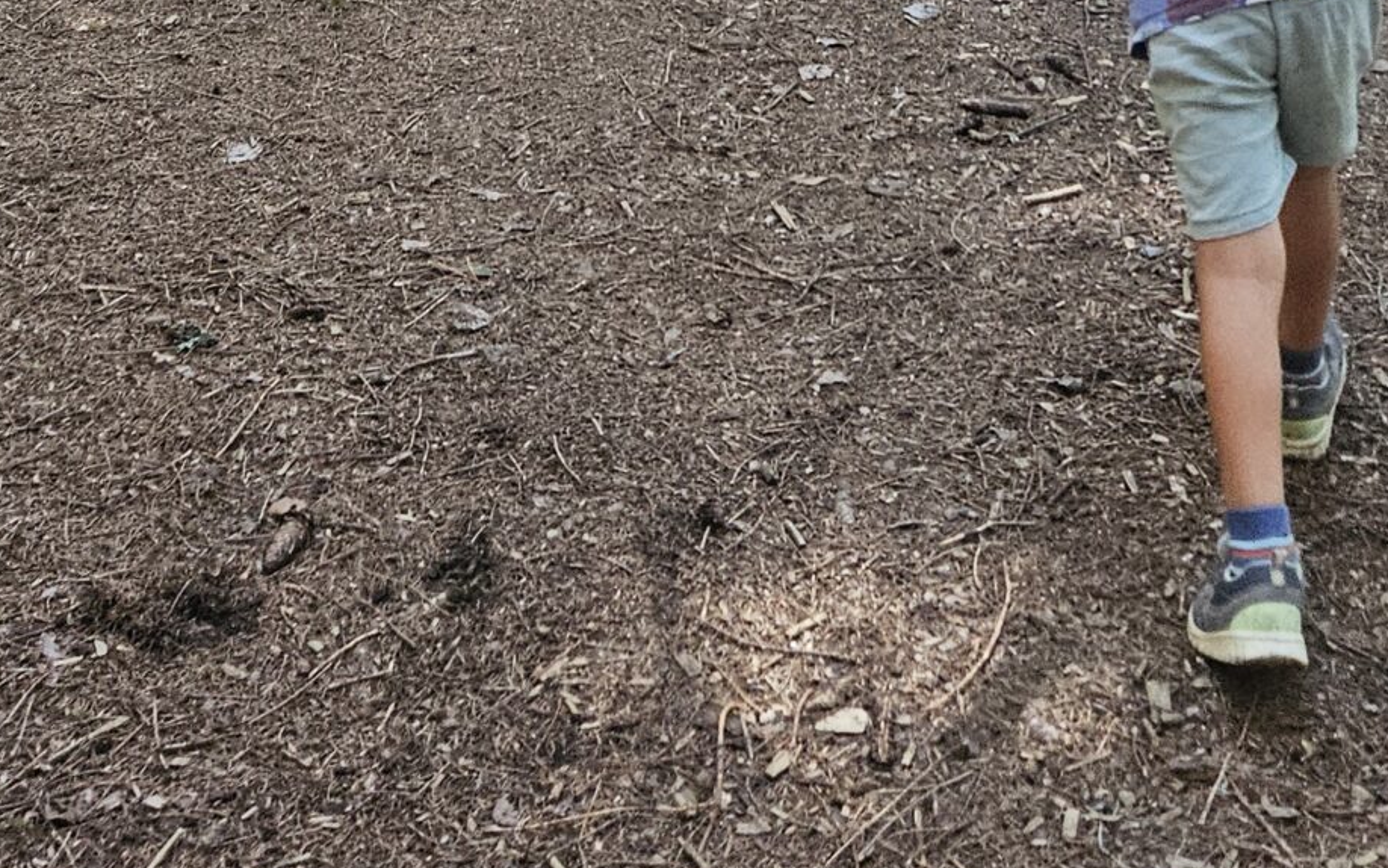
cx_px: 863
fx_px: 2573
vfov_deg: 17.4
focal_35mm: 68
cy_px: -398
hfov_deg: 30.1
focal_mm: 5.4
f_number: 1.8
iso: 250
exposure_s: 1/142
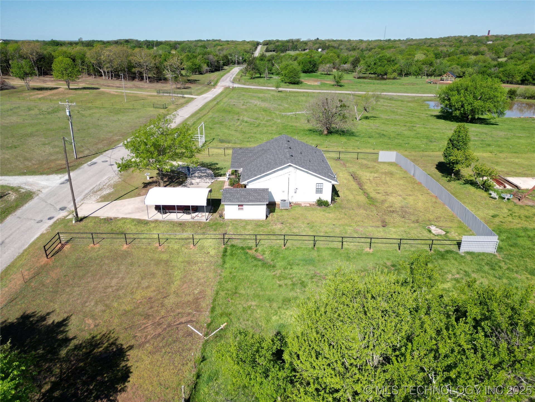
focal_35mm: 24
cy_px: 201
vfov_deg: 56.8
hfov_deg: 71.6
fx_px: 371
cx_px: 268
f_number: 1.7
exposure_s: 1/3200
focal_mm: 6.72
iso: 120
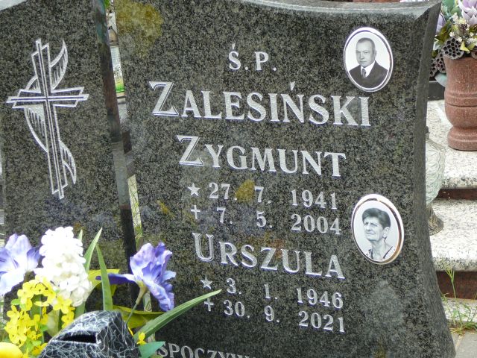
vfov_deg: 19.1
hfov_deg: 25.3
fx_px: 1061
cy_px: 179
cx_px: 238
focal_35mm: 77
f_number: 3.7
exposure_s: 1/125
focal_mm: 11.5
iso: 80
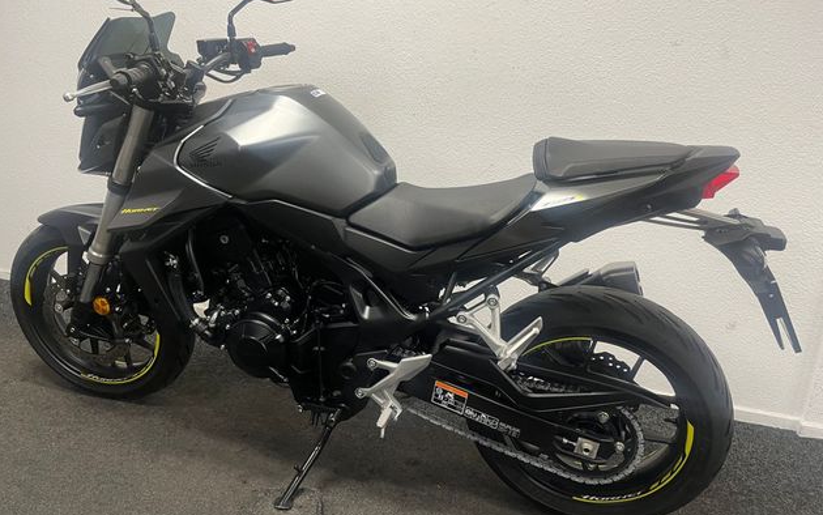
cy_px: 230
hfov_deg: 66.5
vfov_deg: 44.5
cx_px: 415
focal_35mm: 28
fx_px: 628
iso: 80
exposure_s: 1/50
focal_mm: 5.1
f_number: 1.6
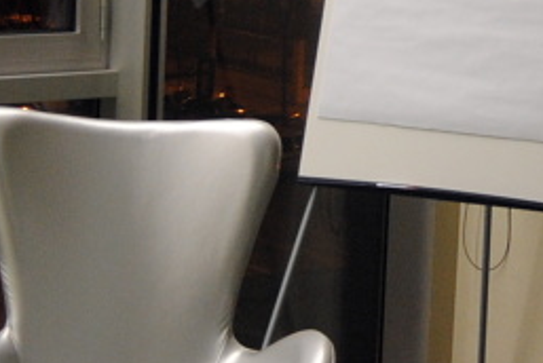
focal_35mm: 141
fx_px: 2129
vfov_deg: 9.7
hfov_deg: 14.5
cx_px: 418
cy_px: 108
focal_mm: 18
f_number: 3.5
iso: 450
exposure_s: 1/30
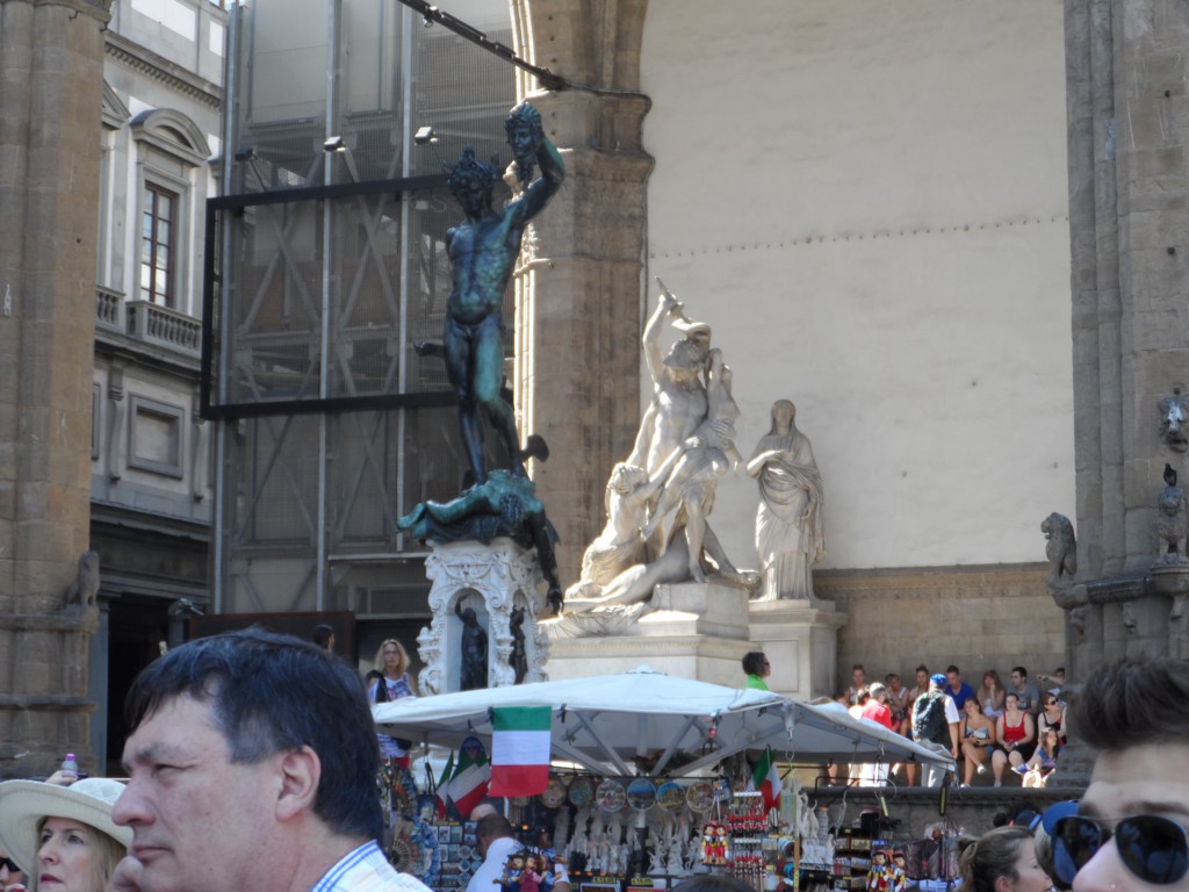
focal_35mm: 73
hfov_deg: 26.7
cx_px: 594
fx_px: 2507
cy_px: 446
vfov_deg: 20.2
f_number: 4.3
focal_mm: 11.9
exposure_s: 1/90
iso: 80
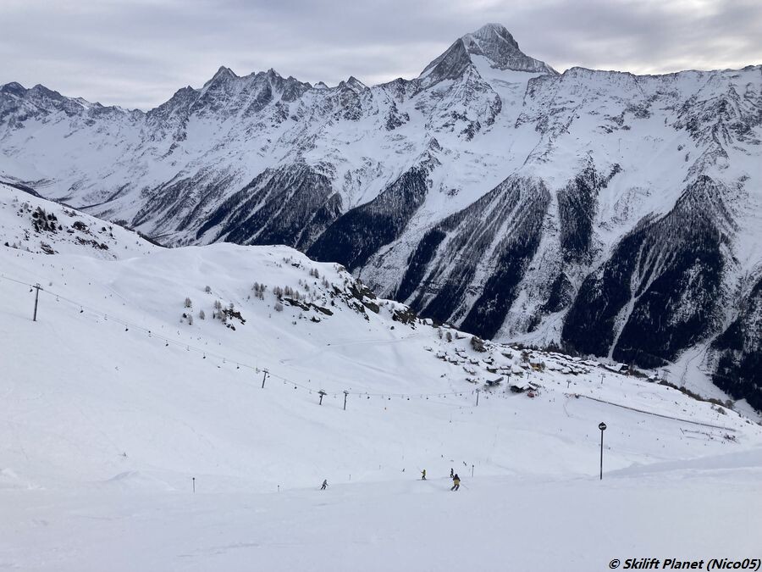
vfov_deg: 49.7
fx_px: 616
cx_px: 381
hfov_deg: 63.4
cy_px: 286
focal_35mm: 28
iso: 20
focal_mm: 3.99
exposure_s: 1/2558
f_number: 1.8
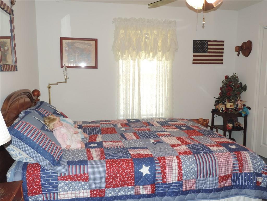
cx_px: 134
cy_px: 100
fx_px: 231
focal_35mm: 30
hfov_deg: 60.0
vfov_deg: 46.8
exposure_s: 1/30
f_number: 3.1
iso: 200
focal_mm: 5.3
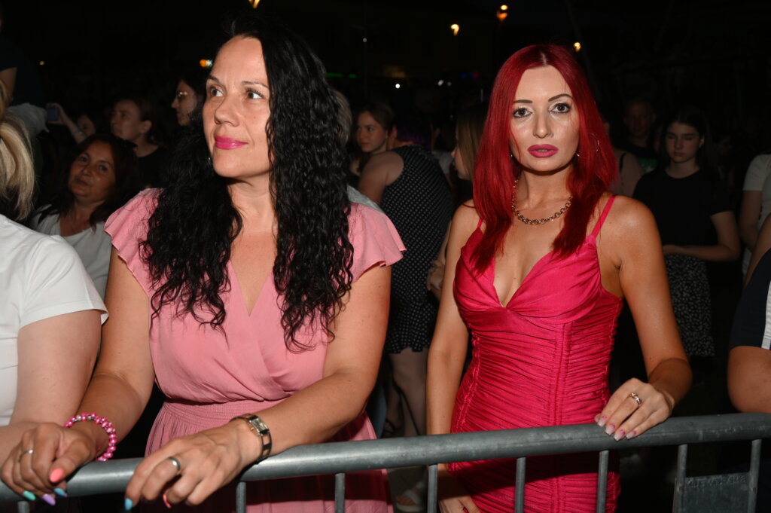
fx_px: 728
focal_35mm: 34
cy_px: 256
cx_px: 386
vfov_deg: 38.8
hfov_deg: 55.8
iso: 100
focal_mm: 34
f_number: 4.8
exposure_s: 1/60
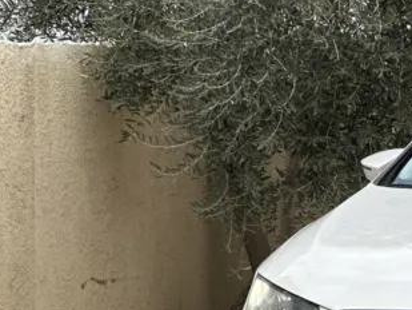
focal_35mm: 239
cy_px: 283
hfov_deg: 8.1
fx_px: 2846
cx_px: 609
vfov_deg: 6.2
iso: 25
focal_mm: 9
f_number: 2.8
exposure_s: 1/121
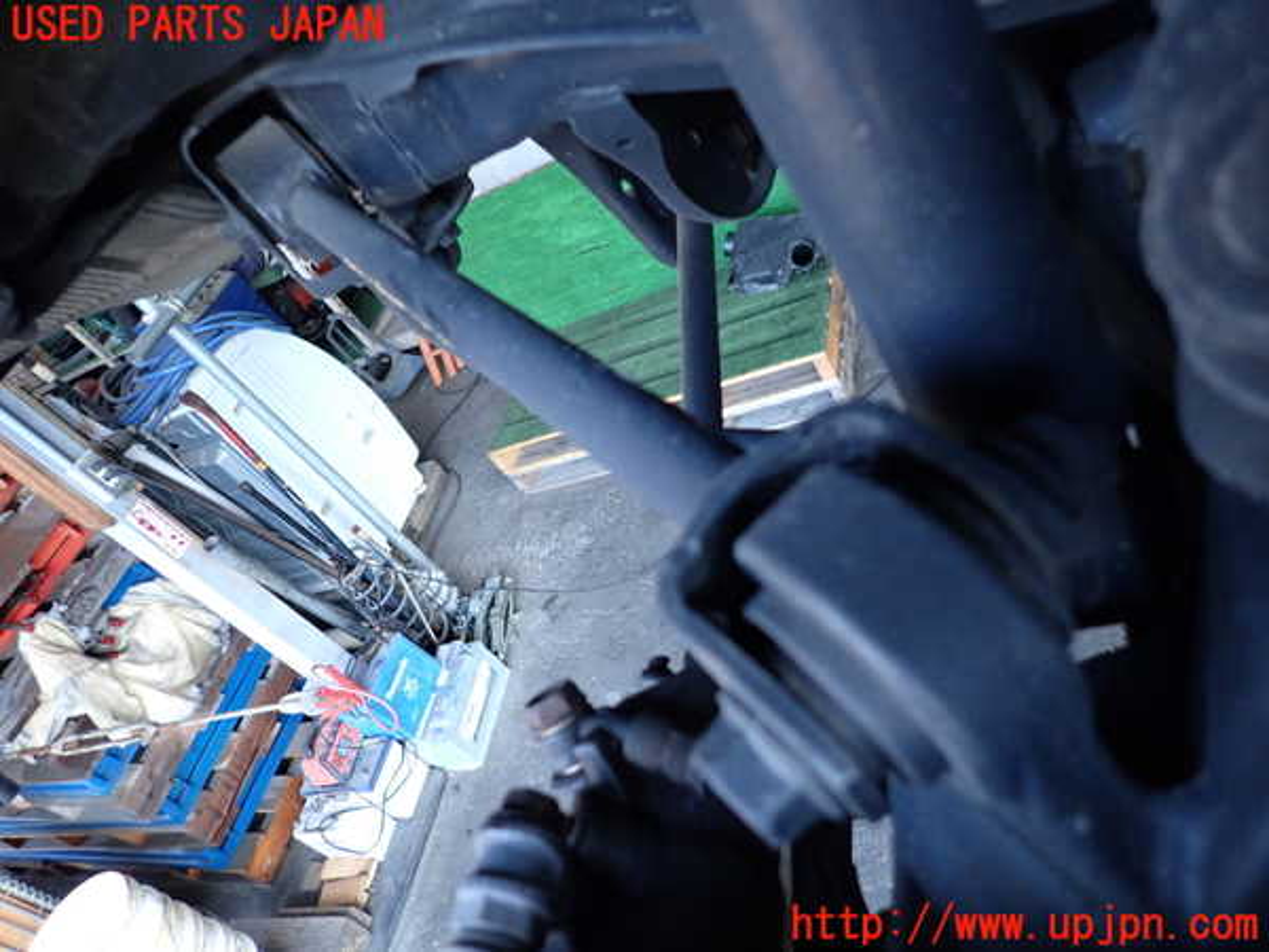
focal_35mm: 25
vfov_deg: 54.9
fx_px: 916
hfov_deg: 69.4
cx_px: 634
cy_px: 476
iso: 400
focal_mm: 4.5
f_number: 2
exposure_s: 1/125
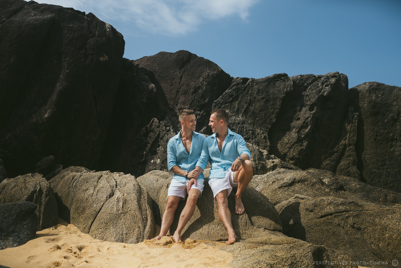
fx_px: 390
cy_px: 134
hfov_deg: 54.4
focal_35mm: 35
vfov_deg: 37.9
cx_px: 200
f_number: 2.5
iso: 200
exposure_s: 1/8000
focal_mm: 23
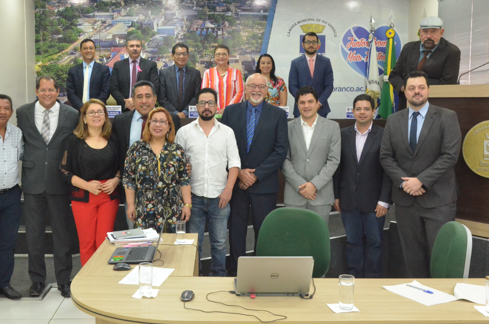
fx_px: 577
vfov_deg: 31.3
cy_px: 143
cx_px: 216
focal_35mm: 43
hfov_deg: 45.8
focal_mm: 25
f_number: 11
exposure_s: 1/40
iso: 5000
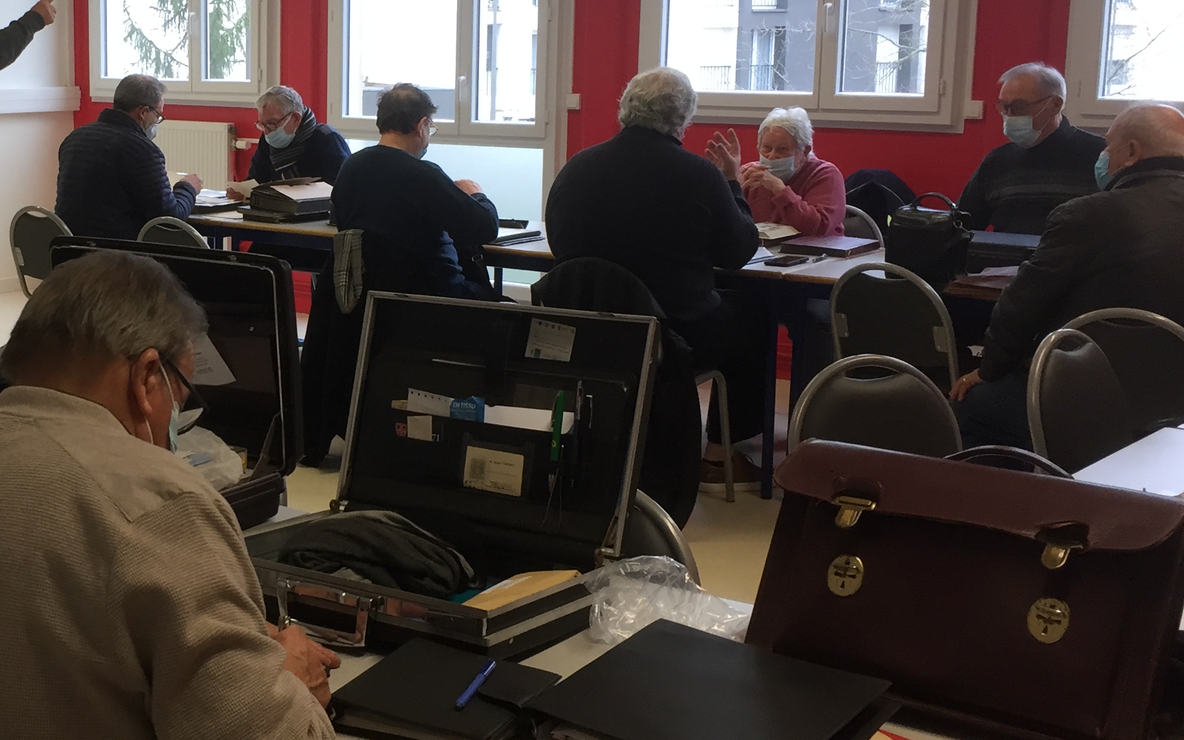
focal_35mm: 55
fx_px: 1775
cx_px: 217
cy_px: 309
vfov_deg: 23.5
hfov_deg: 35.6
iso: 32
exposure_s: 1/33
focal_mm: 4.15
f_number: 2.2
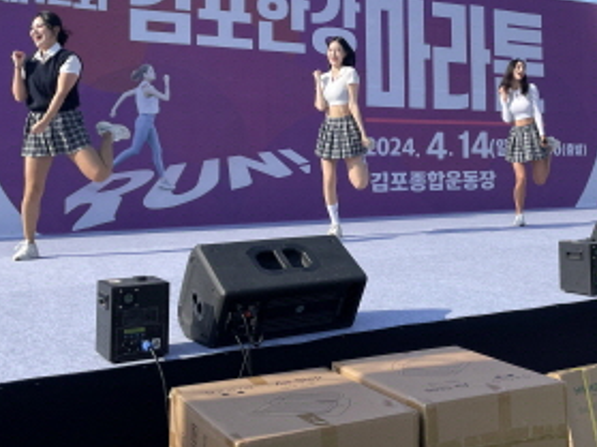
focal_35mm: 47
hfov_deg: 39.8
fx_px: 810
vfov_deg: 30.3
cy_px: 105
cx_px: 413
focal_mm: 4.2
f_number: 1.6
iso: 32
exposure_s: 1/2564
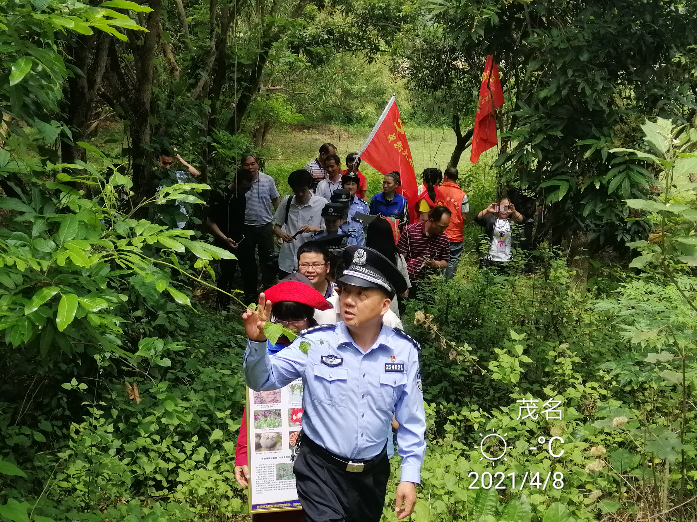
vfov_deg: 27.0
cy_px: 261
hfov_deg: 35.5
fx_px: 1087
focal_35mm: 54
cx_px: 348
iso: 50
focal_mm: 3.81
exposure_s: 1/476
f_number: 2.2
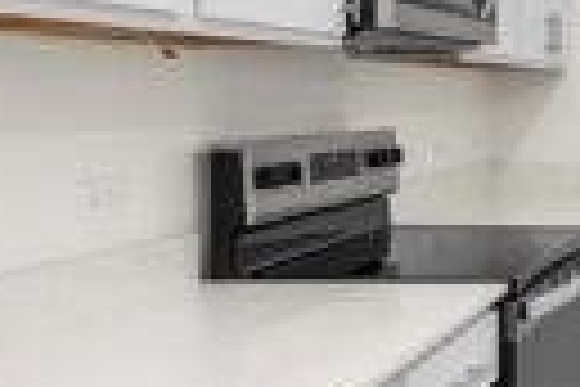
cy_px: 115
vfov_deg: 22.8
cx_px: 796
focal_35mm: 59
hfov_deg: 27.1
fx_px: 950
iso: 80
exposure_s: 1/60
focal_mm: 19
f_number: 7.1
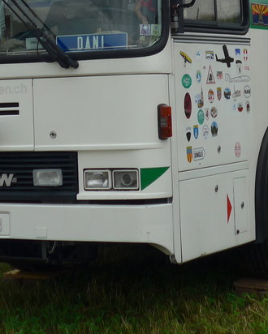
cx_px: 162
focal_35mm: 125
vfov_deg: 15.1
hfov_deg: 12.3
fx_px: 1238
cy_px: -7
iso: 80
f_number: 2.8
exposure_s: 1/500
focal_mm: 9
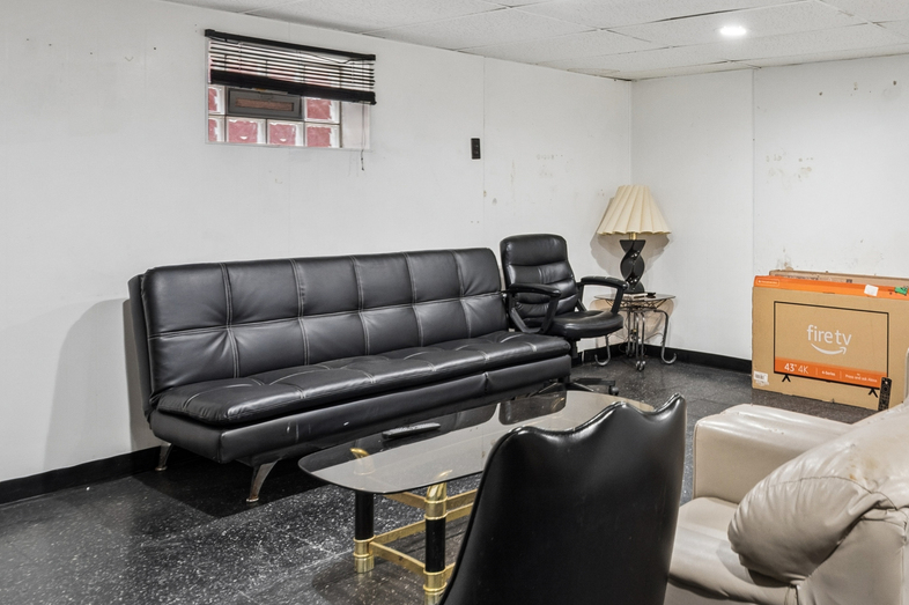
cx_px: 719
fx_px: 782
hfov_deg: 56.2
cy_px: 189
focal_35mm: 31
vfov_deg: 41.6
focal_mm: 10
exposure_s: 1/3.33
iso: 400
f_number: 8
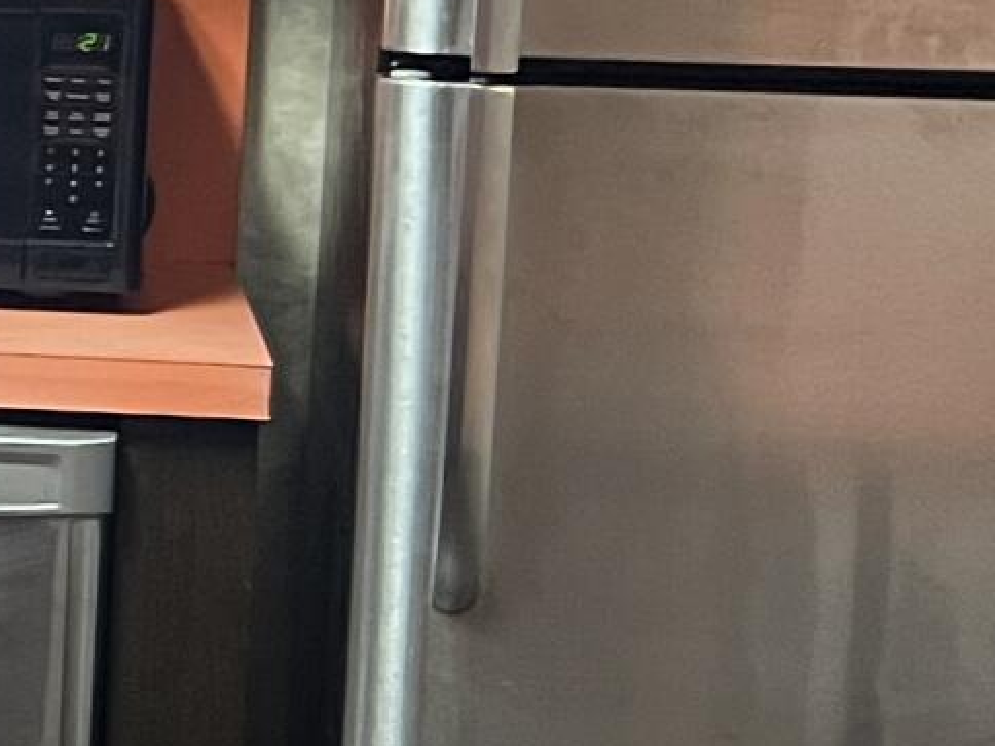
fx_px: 4628
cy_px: 175
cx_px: -1875
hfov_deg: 9.8
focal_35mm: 161
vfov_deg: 9.2
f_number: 1.5
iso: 250
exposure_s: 1/60
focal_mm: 5.7
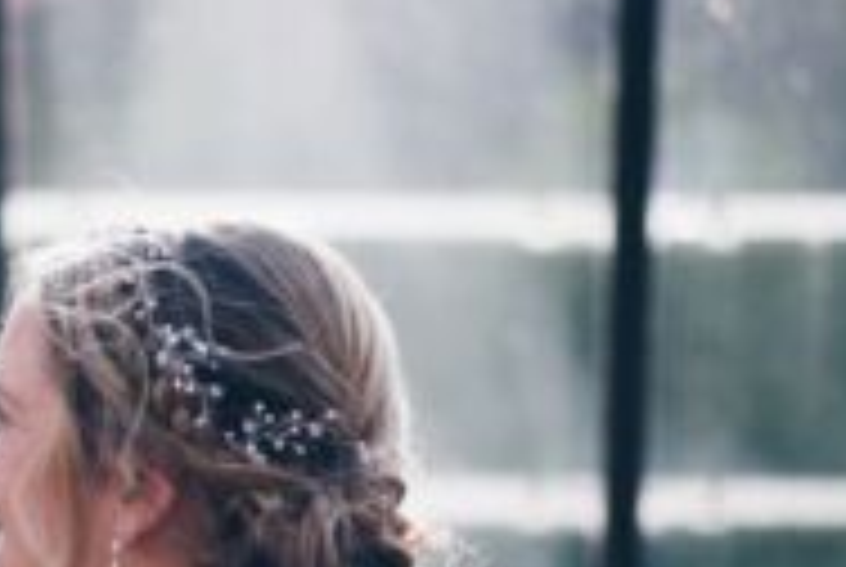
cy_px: 526
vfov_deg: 6.8
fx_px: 4778
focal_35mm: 203
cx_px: 115
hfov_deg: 10.1
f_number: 1.8
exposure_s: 1/1000
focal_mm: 85
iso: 100
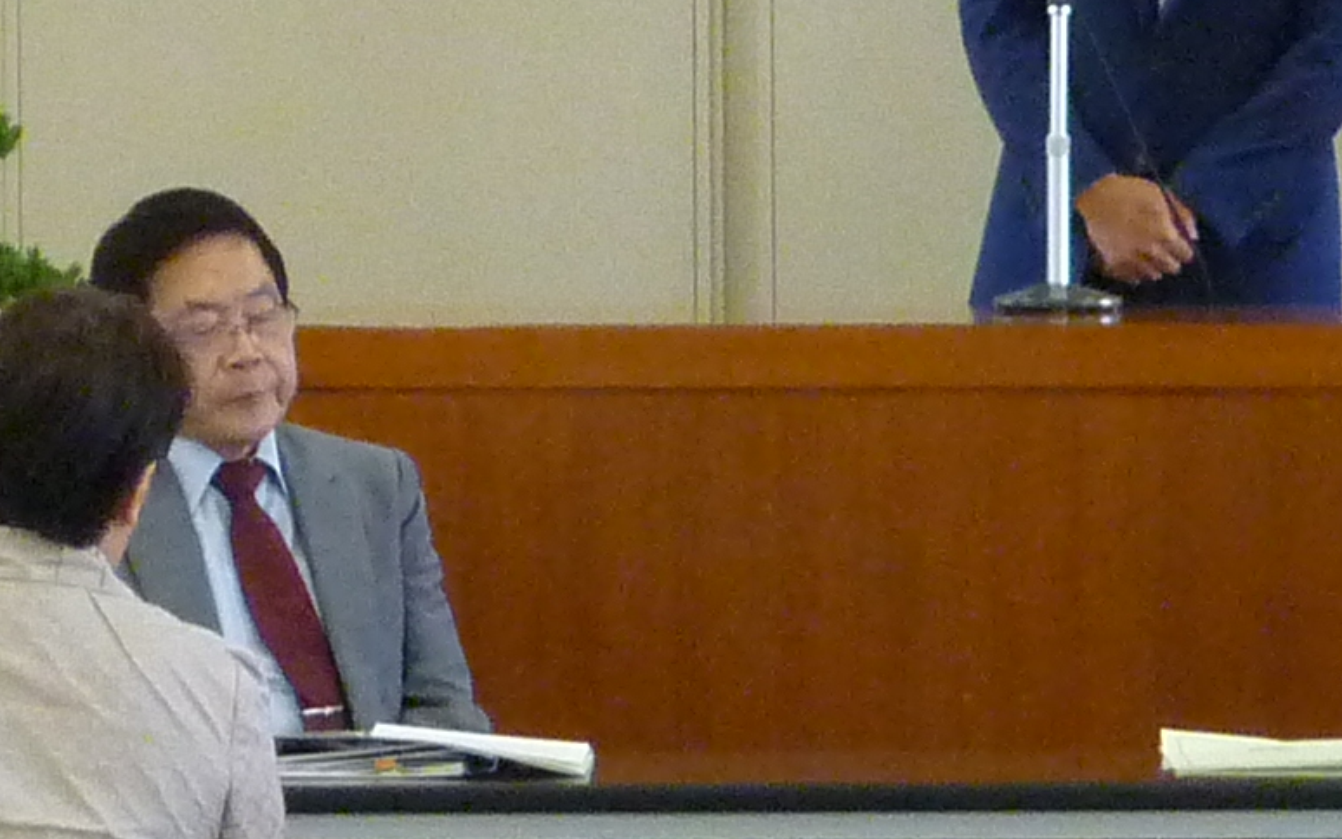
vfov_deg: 3.8
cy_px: 184
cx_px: 974
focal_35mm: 342
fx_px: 12510
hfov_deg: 6.1
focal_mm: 11.4
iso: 400
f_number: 3.9
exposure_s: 1/25
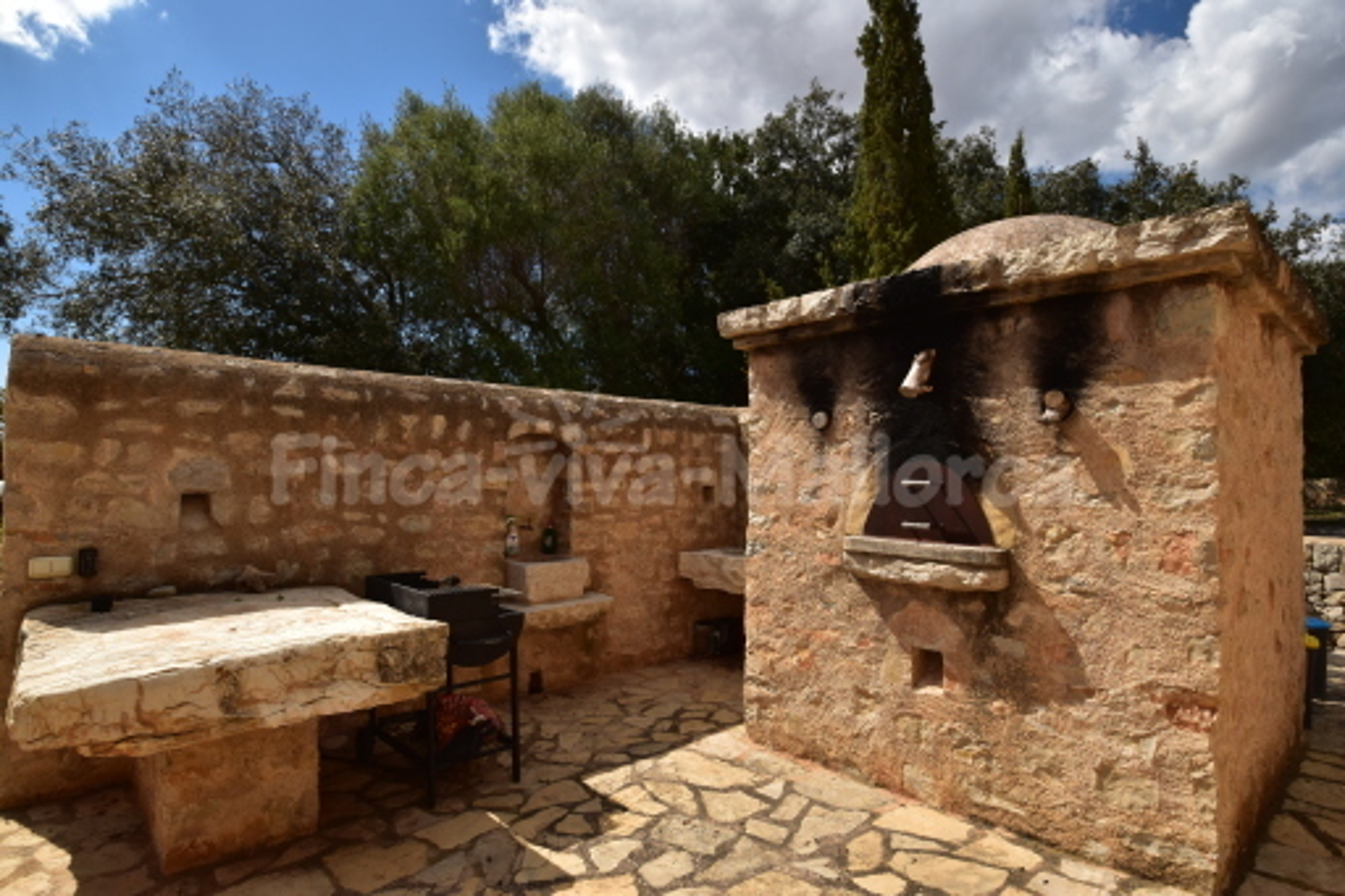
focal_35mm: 18
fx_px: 672
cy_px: 448
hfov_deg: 90.0
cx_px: 672
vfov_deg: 67.3
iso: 360
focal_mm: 12
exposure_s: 1/500
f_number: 11
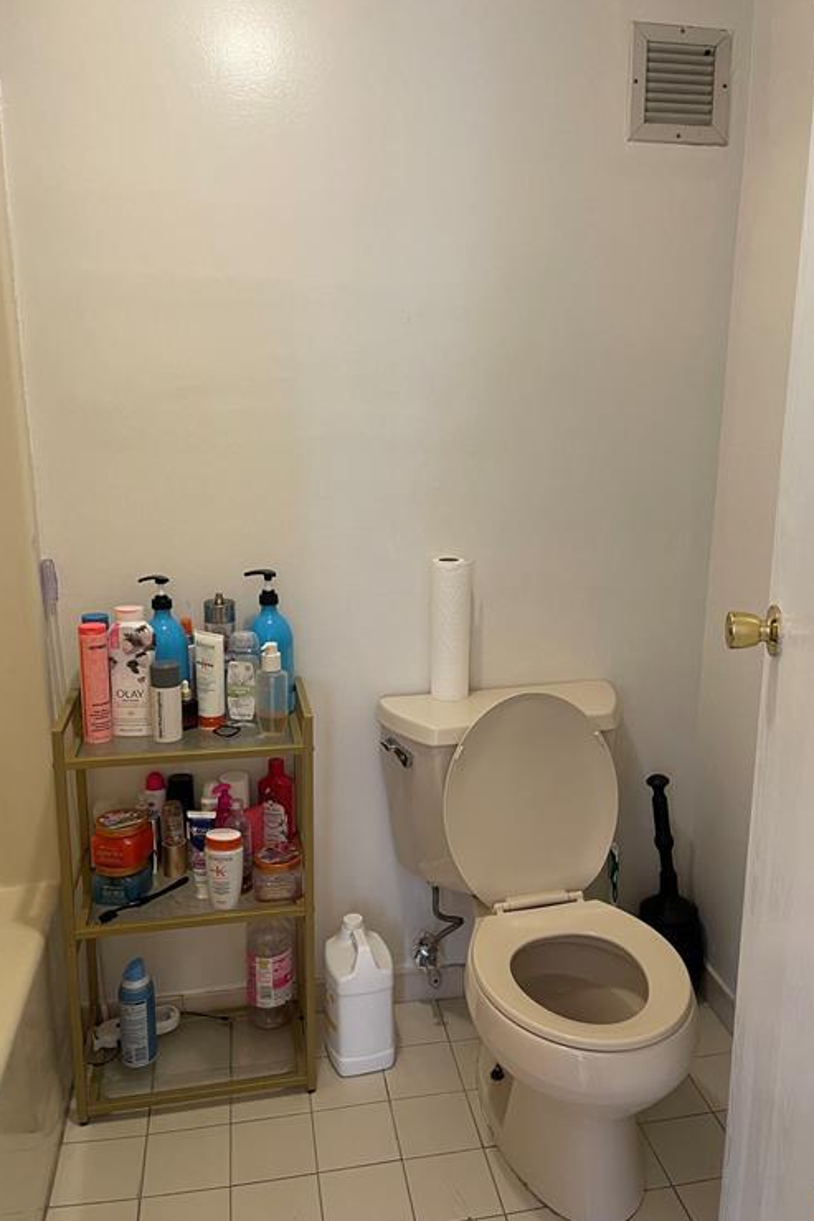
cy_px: 599
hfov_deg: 47.9
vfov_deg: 67.4
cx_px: 439
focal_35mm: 27
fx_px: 916
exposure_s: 1/60
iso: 100
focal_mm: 5.1
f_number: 1.6
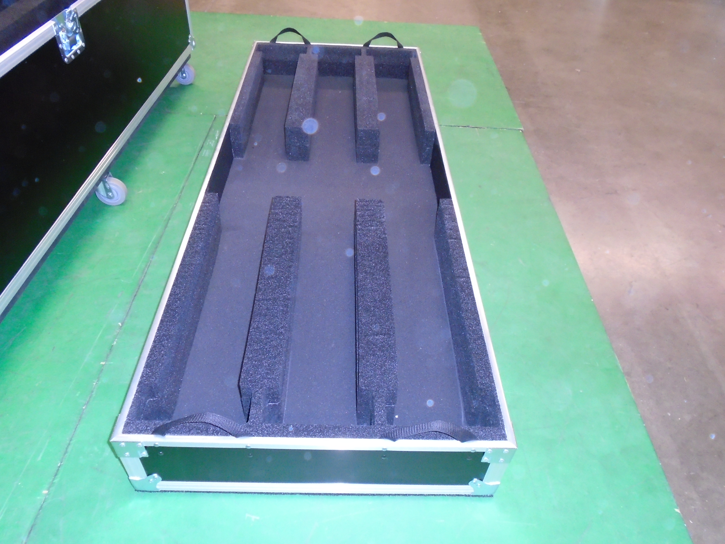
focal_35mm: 26
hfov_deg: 67.3
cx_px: 362
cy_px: 272
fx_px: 545
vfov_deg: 53.1
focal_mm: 4.6
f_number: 3.2
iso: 400
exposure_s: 1/30
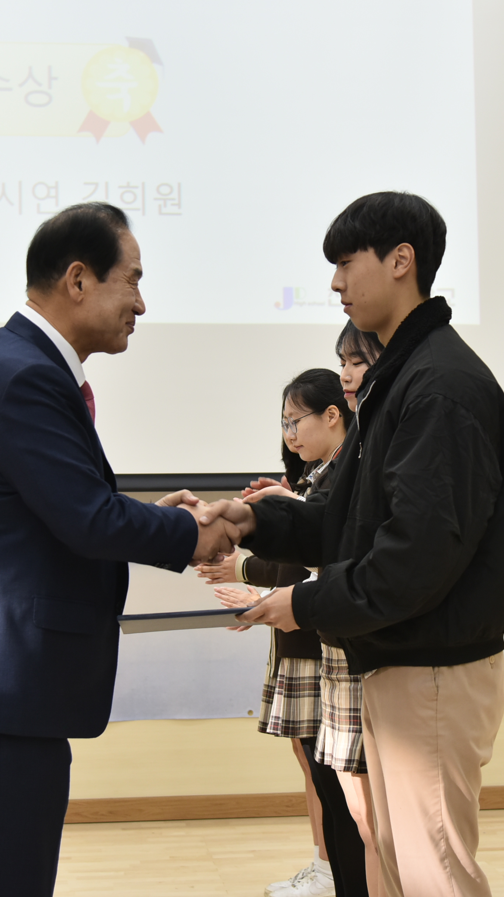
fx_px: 1734
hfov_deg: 16.5
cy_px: 447
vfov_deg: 29.0
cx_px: 277
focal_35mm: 73
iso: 640
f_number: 4
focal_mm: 46
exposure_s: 1/100
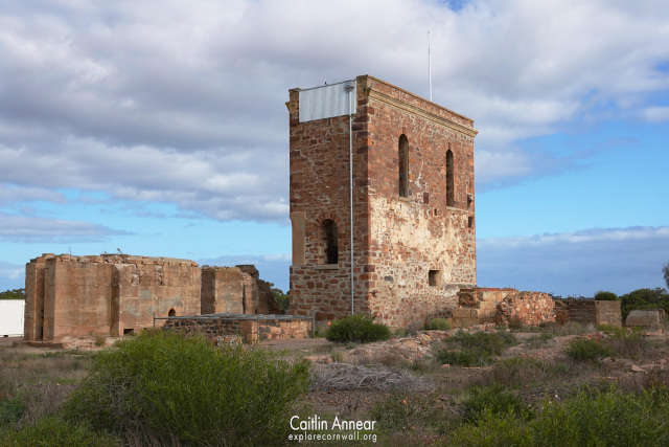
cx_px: 334
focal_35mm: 41
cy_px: 224
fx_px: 762
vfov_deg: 32.6
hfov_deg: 47.4
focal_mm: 15.17
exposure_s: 1/1000
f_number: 4
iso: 100
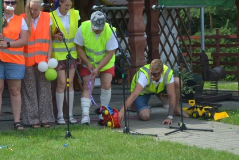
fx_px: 684
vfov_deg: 13.2
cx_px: 19
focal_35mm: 103
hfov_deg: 19.4
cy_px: 40
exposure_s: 1/320
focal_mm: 36
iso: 100
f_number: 5
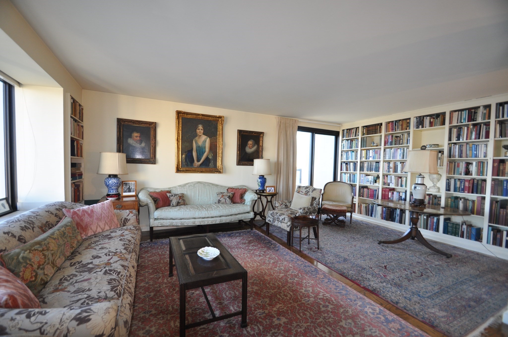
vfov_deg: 77.2
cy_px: 168
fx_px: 211
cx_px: 254
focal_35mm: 15
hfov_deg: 100.5
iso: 450
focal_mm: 10
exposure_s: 1/125
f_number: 3.5
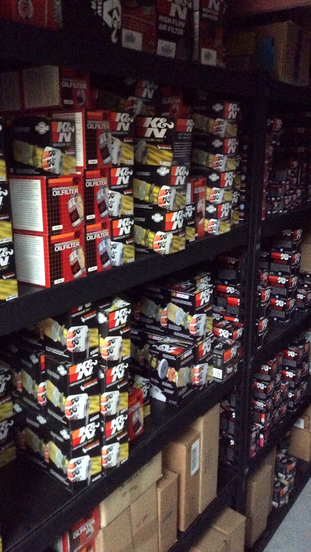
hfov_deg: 32.6
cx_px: 110
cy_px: 276
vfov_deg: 55.3
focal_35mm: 36
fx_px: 527
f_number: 2.4
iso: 640
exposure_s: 1/15
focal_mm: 3.3
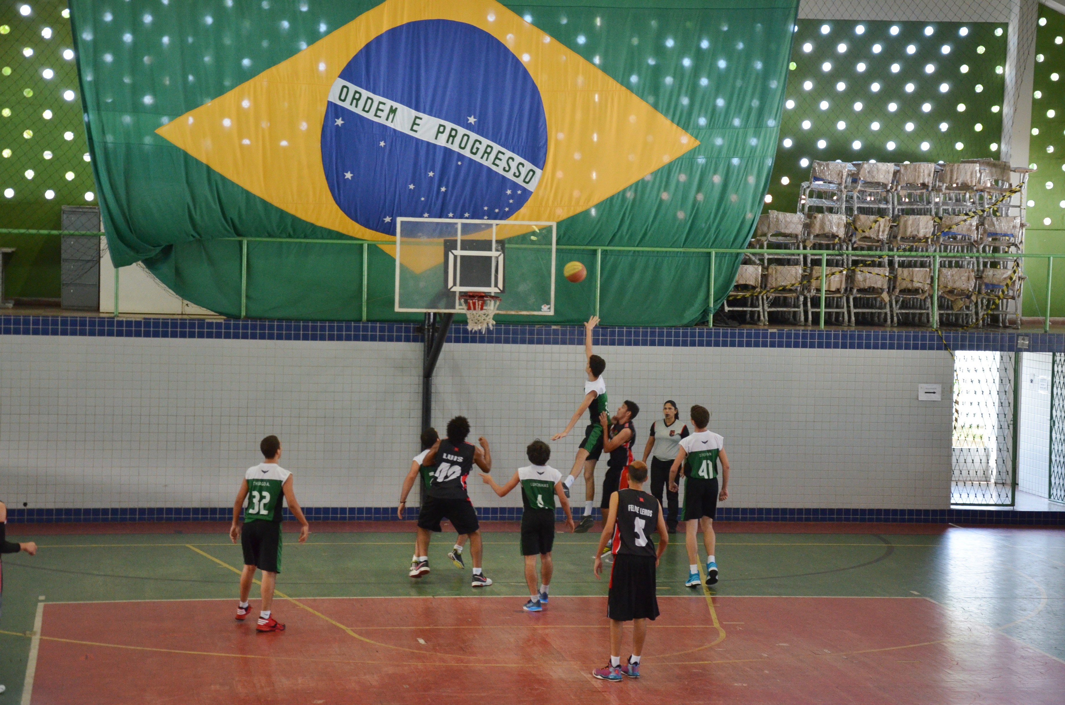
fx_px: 2303
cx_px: 532
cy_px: 352
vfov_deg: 17.4
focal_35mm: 78
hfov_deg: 26.0
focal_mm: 52
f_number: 5
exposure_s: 1/160
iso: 1600
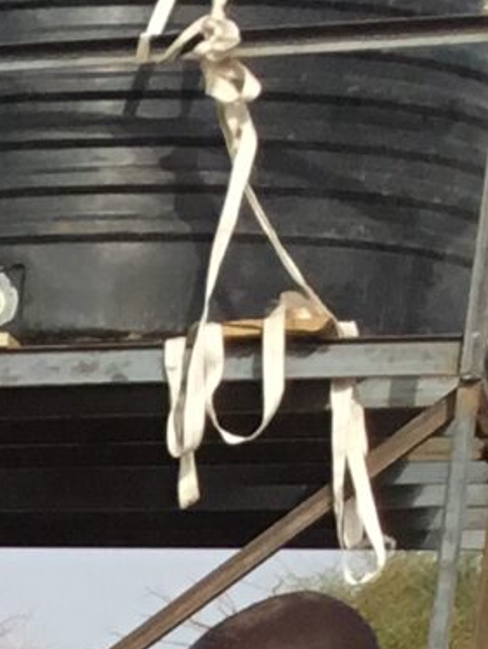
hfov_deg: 6.2
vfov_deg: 8.0
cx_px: -1177
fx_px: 3980
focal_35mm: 212
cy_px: 1959
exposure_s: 1/1072
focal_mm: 3.3
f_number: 2.4
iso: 25
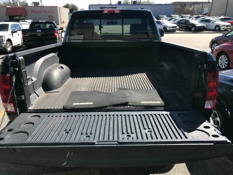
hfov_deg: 63.4
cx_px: 116
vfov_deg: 49.7
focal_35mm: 28
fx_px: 188
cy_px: 88
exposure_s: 1/1168
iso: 20
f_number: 1.8
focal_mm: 3.99
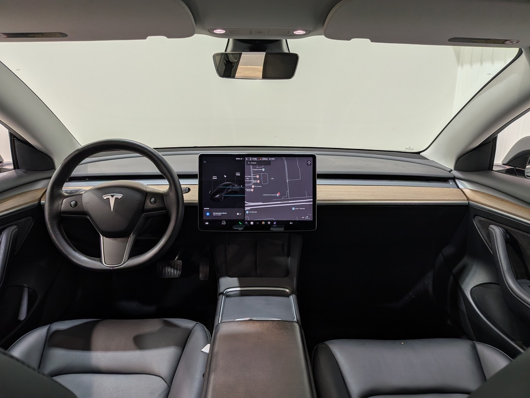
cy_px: 199
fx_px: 367
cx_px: 265
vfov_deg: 56.8
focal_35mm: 24
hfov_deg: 71.6
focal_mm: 4.53
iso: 30
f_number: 1.7
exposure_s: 1/120
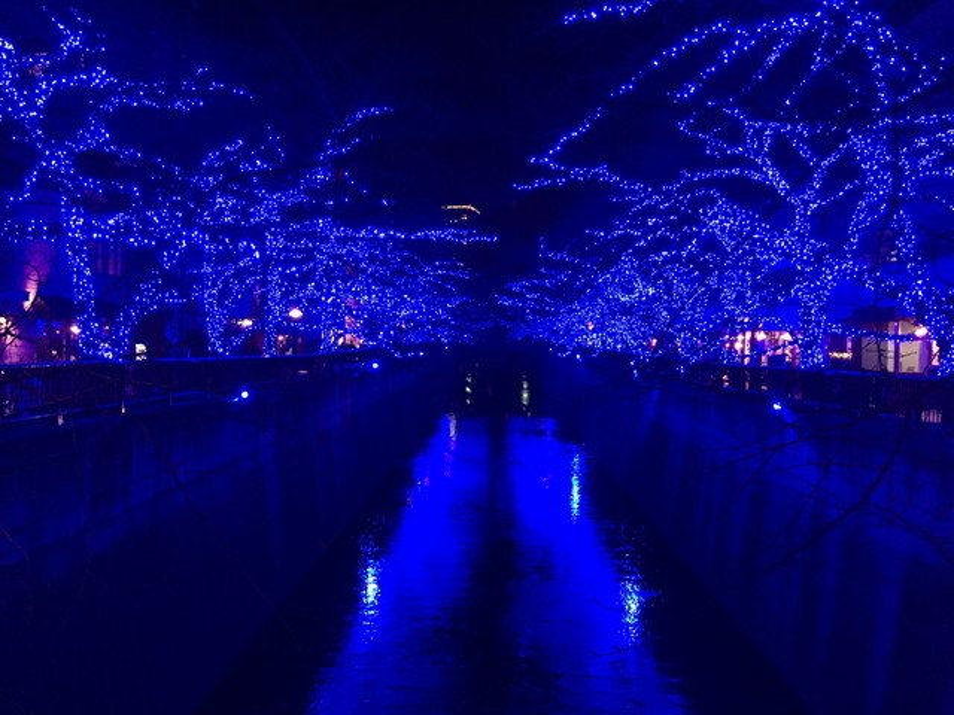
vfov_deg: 48.2
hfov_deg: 61.7
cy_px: 358
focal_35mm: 29
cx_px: 477
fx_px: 799
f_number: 2.2
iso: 250
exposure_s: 1/15
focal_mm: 4.15
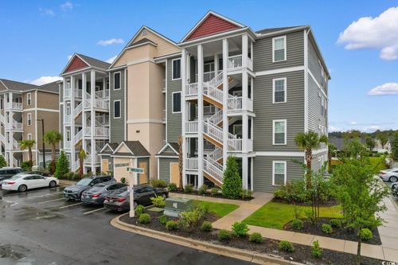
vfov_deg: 57.2
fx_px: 243
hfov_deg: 78.6
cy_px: 132
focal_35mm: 22
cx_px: 199
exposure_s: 1/180
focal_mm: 8.38
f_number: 2.8
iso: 100
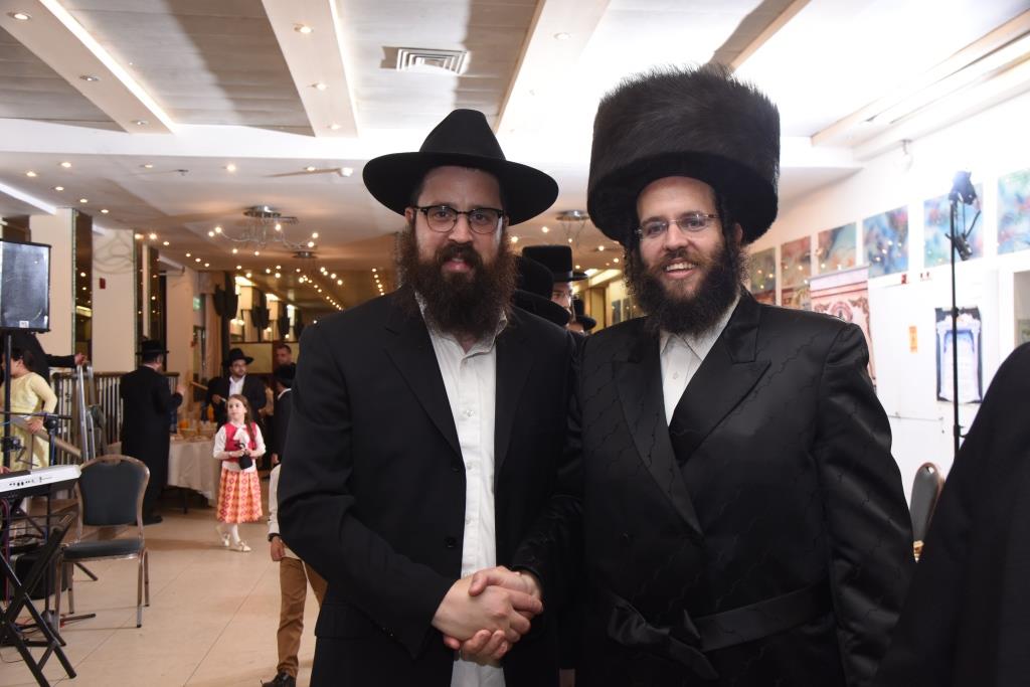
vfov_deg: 38.9
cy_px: 344
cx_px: 515
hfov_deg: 55.8
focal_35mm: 34
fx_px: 973
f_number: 7.1
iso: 800
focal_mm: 34
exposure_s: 1/100
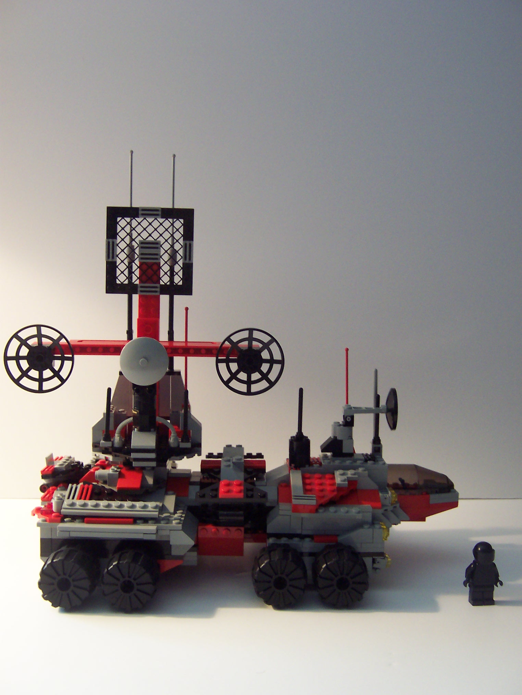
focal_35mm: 36
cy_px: 348
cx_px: 261
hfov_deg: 39.7
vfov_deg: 51.4
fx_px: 724
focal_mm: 5.6
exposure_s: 1/10
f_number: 2.8
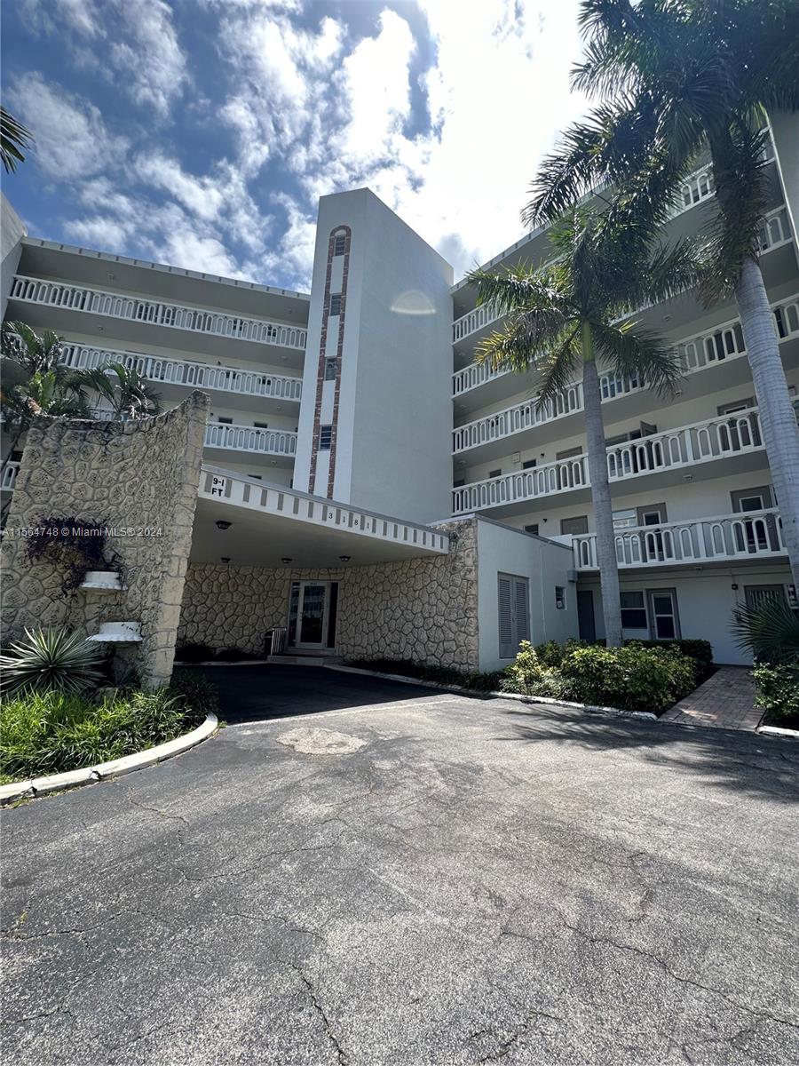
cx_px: 400
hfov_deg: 85.7
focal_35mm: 14
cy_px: 533
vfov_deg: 102.1
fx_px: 431
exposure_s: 1/1319
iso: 40
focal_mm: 2.22
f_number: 2.2
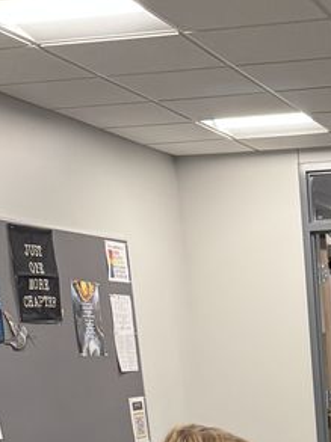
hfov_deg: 16.7
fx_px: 1073
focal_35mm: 84
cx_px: 410
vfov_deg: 19.1
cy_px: 736
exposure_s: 1/100
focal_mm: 6.76
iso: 200
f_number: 1.78
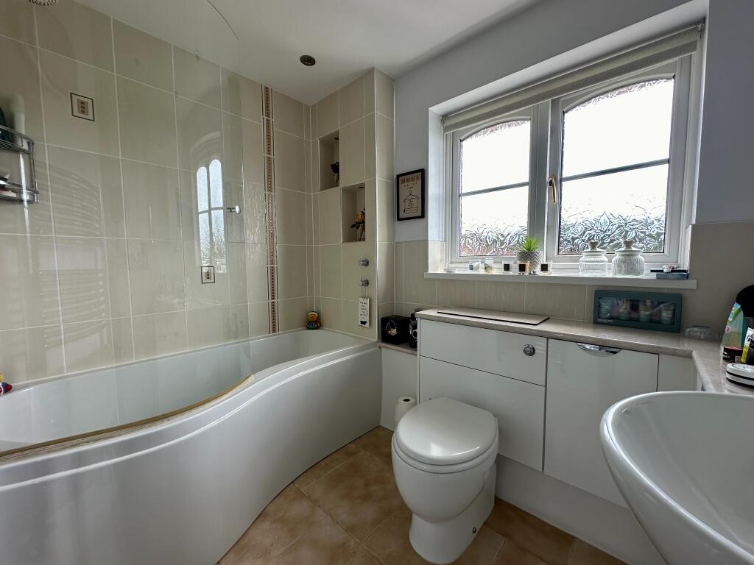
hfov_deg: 102.1
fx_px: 305
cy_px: 282
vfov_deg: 85.7
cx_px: 377
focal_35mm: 14
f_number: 2.2
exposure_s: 1/99
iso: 50
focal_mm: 2.22
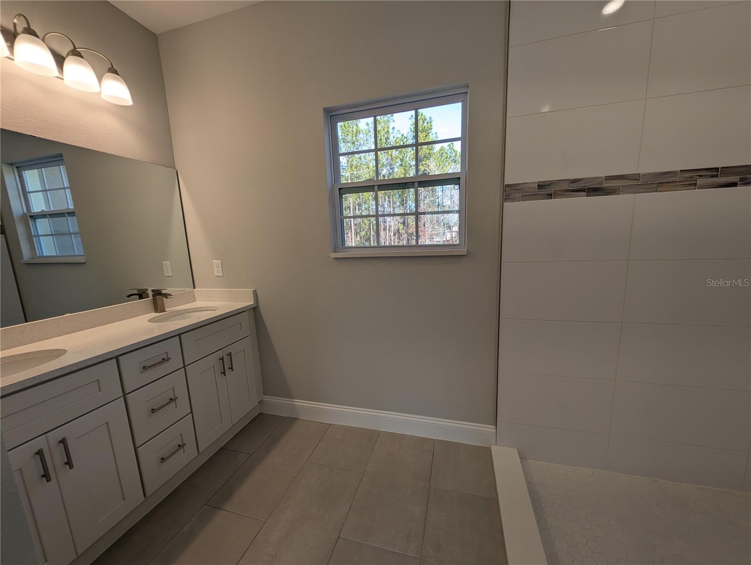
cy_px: 282
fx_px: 261
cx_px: 376
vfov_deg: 94.6
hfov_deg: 110.5
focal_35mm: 12
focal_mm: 2.23
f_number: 1.95
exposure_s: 1/141
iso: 36
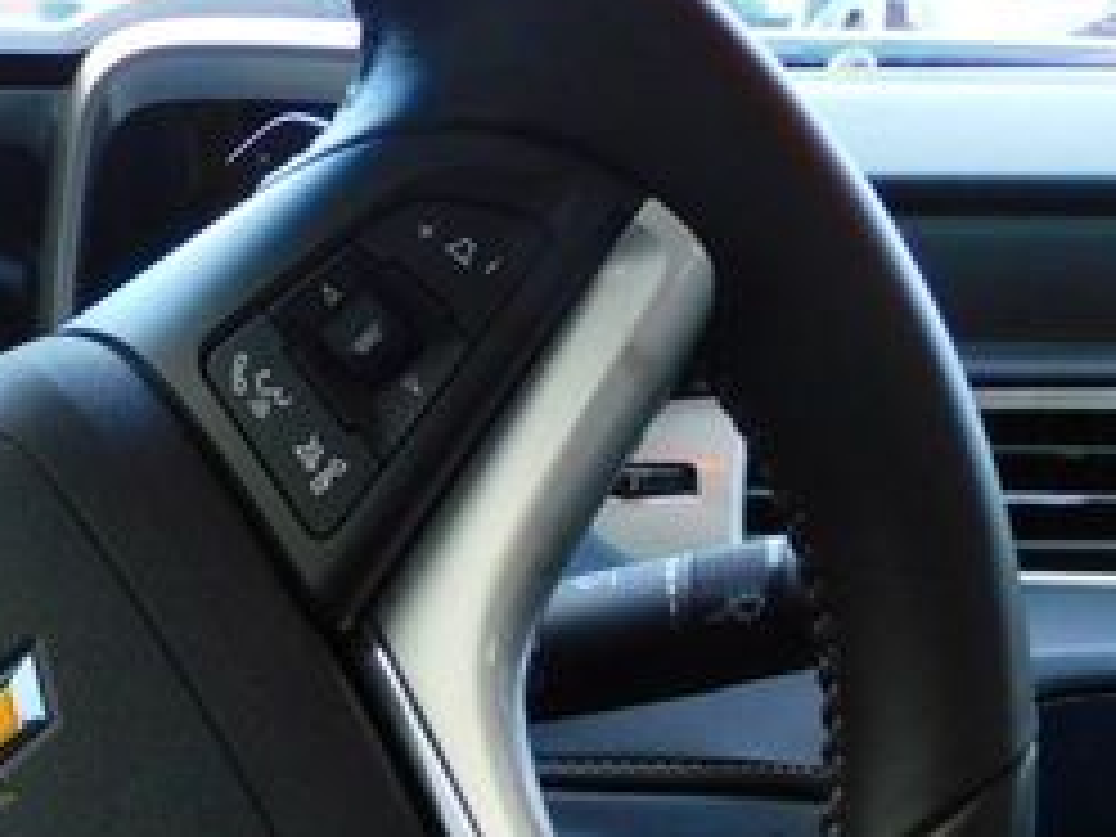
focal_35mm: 62
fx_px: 1999
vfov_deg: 23.1
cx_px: -230
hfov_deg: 27.4
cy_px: 742
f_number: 3.3
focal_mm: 4.3
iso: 280
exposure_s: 1/30
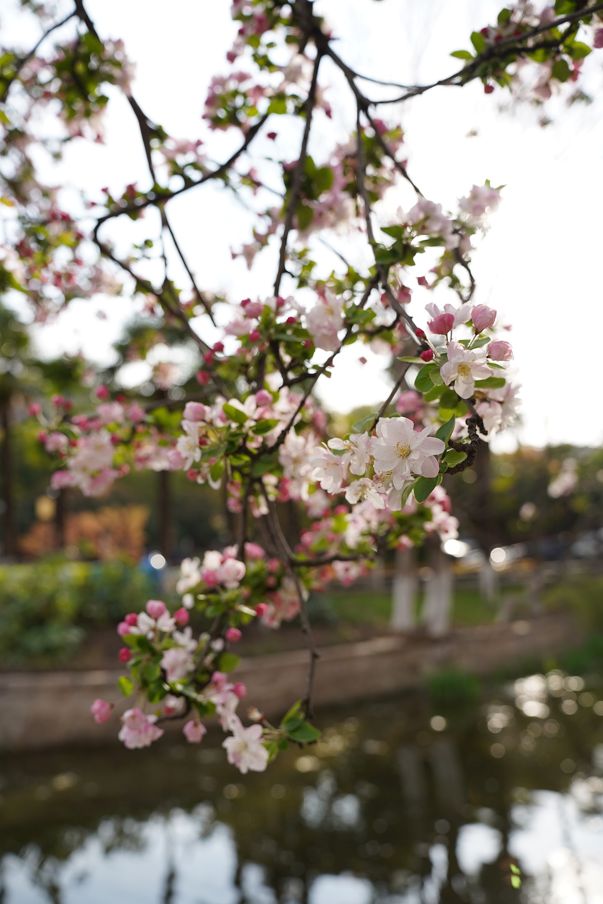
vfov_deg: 61.9
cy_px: 452
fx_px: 754
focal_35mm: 30
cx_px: 302
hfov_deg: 43.6
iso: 100
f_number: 6.3
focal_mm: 30
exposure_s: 1/400
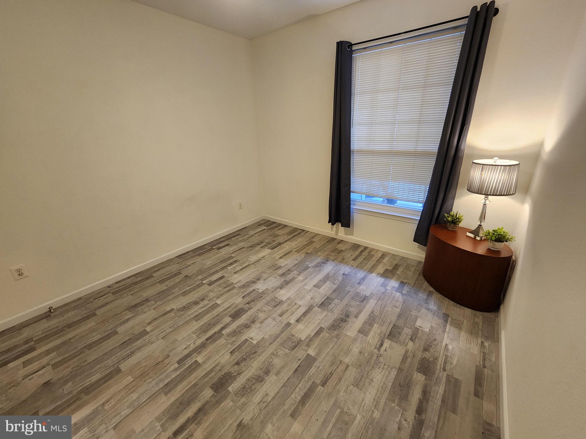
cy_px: 220
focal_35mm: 13
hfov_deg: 106.2
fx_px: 220
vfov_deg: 89.9
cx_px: 293
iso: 320
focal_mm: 2.2
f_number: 2.2
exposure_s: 1/60
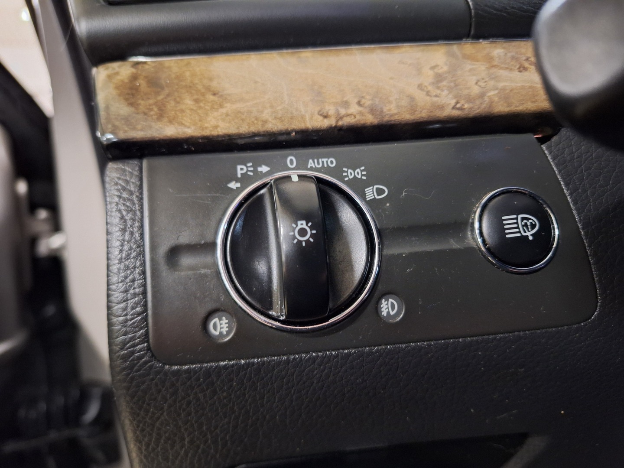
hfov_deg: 73.9
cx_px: 312
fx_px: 415
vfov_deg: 58.9
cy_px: 234
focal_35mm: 23
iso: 800
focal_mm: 5.54
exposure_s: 1/20
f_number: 1.8
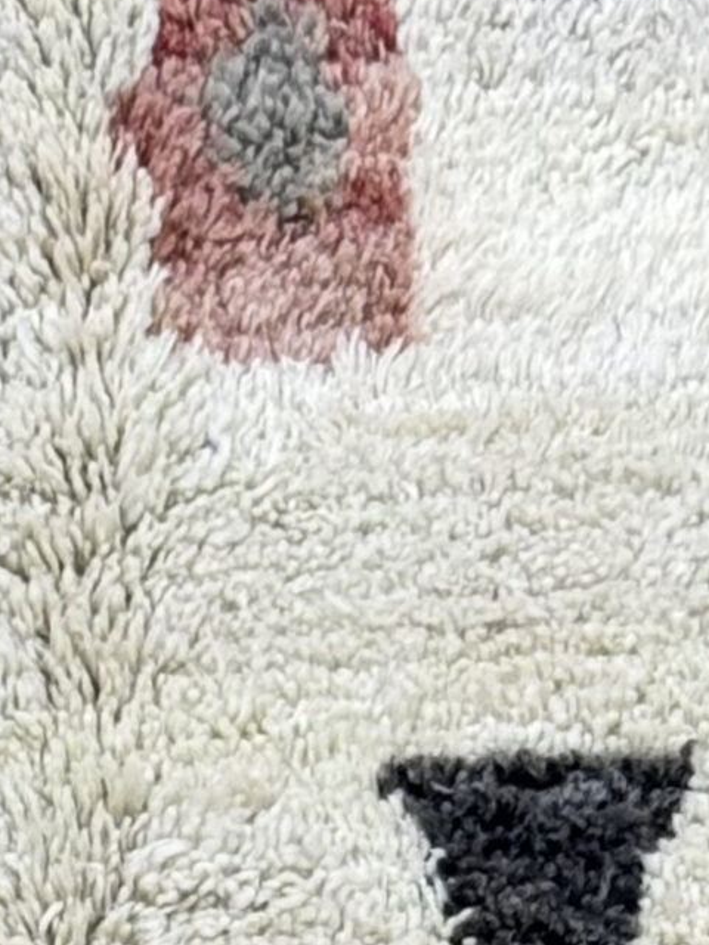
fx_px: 5243
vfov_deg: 10.2
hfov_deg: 7.7
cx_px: 130
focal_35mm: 192
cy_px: 1017
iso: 125
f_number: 1.78
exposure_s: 1/50
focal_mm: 6.76
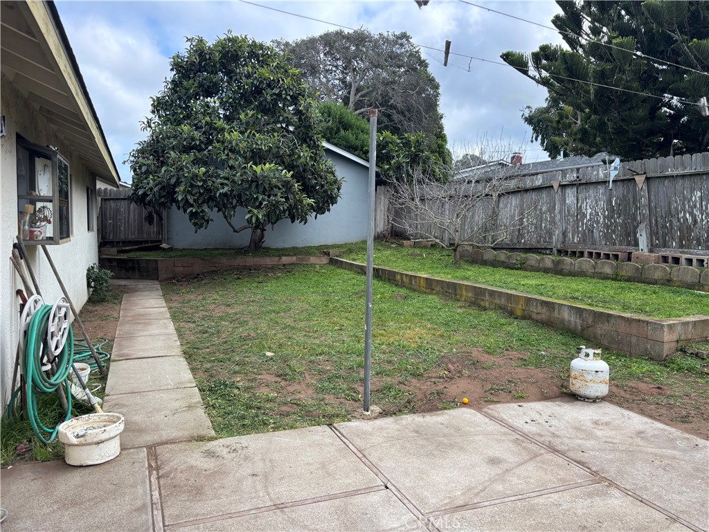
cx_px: 354
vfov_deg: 53.1
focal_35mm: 26
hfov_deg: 67.3
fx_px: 533
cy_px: 266
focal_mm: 5.96
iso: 50
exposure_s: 1/781
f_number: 1.6
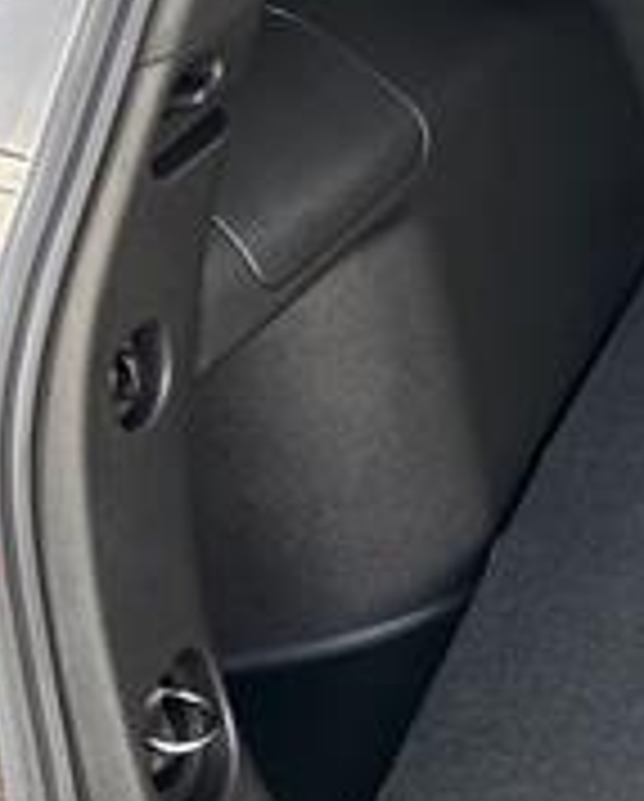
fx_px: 1996
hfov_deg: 15.2
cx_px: 1238
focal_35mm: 84
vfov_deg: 22.3
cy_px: 108
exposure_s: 1/199
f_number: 1.78
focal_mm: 6.76
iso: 200
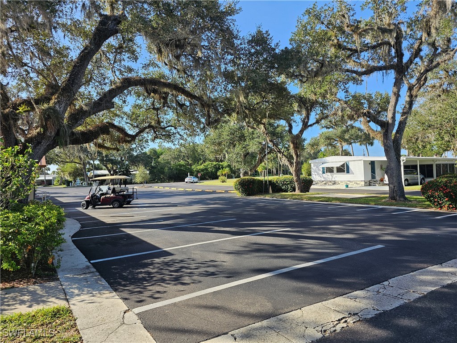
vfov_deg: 58.9
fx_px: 304
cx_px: 228
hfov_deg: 73.9
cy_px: 172
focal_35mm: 23
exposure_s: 1/428
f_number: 1.7
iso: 20
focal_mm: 6.3
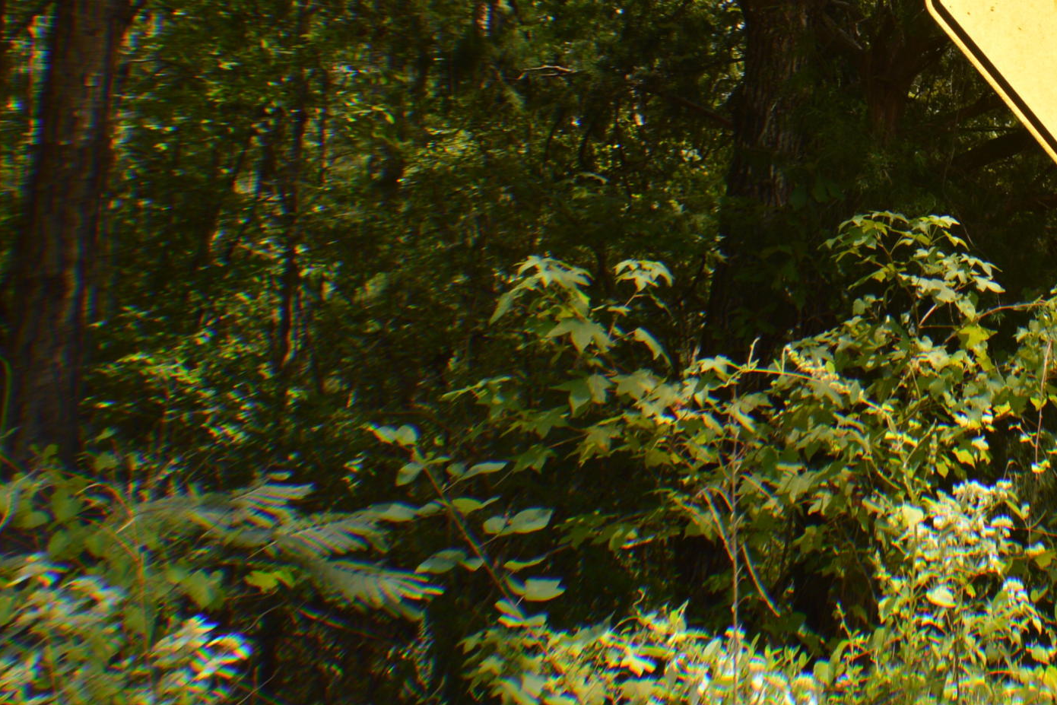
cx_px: 1071
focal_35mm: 97
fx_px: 2848
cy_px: 59
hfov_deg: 20.3
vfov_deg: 14.0
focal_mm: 30
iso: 100
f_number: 5.6
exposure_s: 1/200
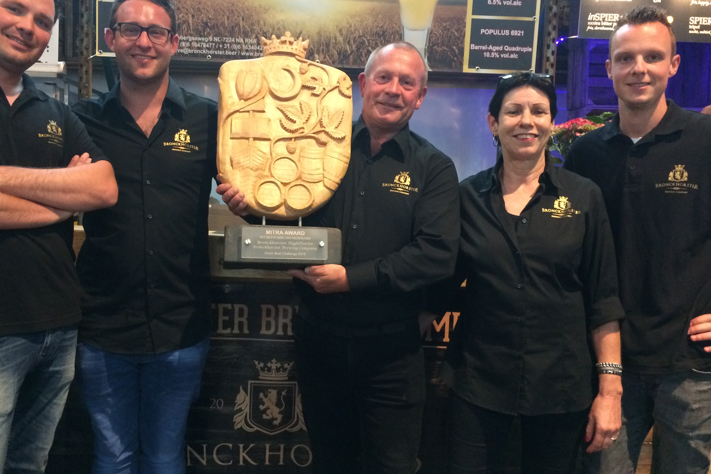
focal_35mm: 34
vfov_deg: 38.8
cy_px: 208
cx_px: 314
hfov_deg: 55.7
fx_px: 671
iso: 320
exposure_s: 1/25
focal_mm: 4.15
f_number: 2.2
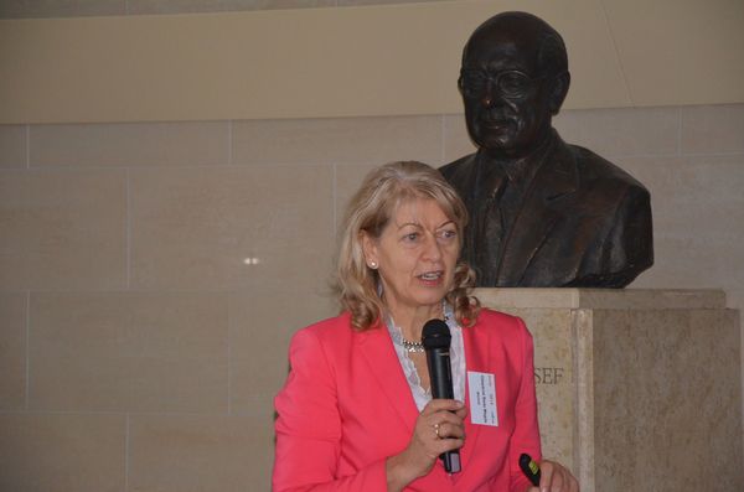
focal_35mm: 158
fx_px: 3247
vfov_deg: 8.7
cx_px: 372
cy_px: 246
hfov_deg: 13.1
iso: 2500
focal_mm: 105
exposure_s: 1/60
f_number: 6.3
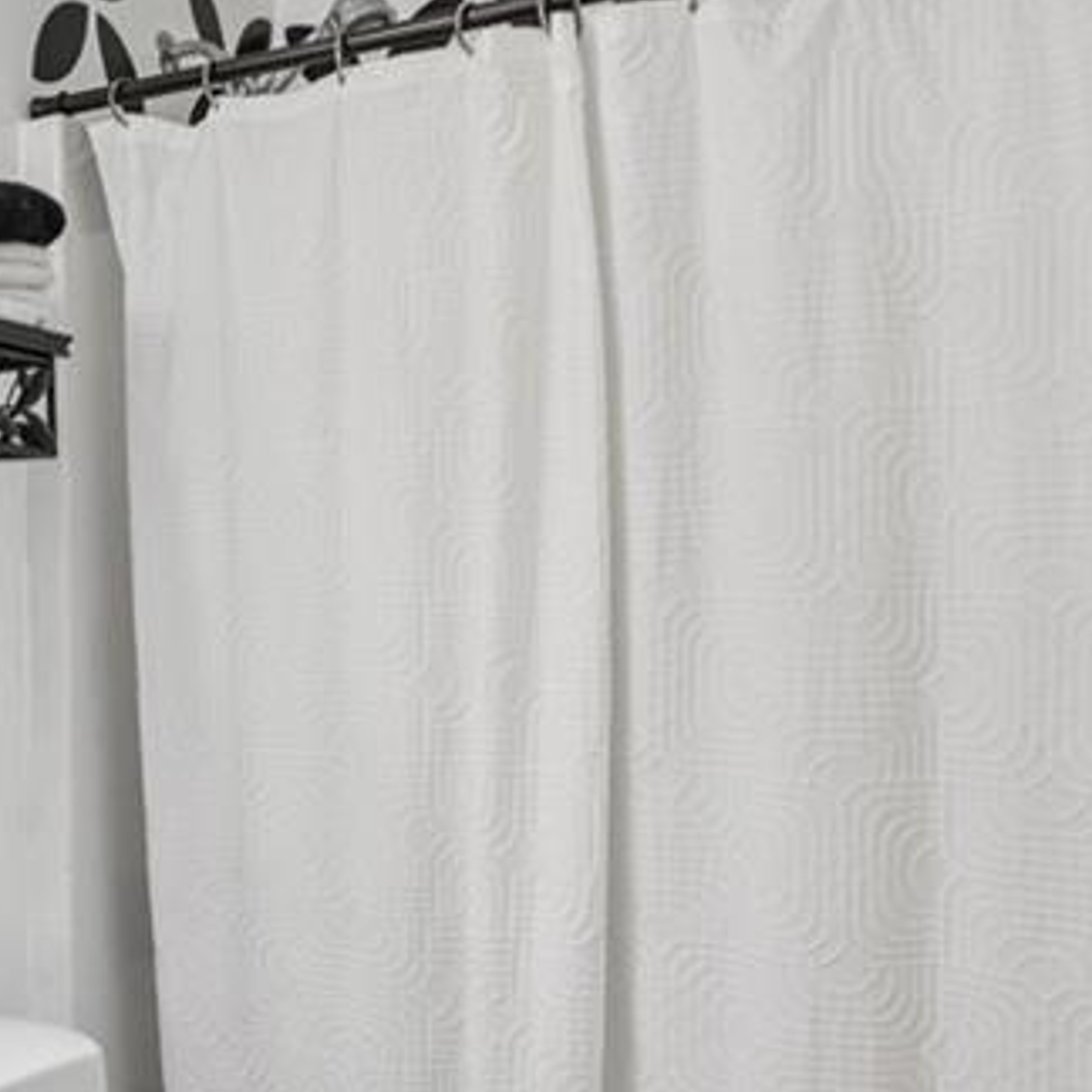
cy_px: 632
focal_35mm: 43
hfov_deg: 34.7
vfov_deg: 39.1
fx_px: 1535
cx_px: -54
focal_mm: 16
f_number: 8
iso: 400
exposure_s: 1/15
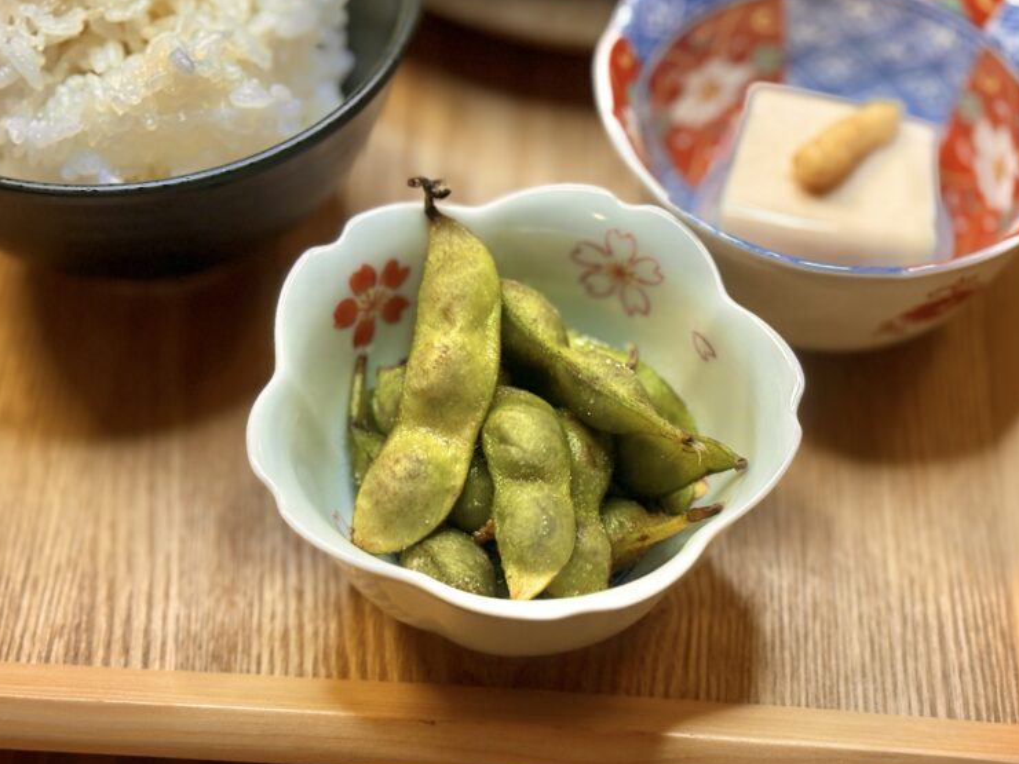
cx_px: 551
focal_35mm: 72
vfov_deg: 20.4
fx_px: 2119
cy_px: 428
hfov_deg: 27.0
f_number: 1.6
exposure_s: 1/60
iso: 80
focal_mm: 5.96
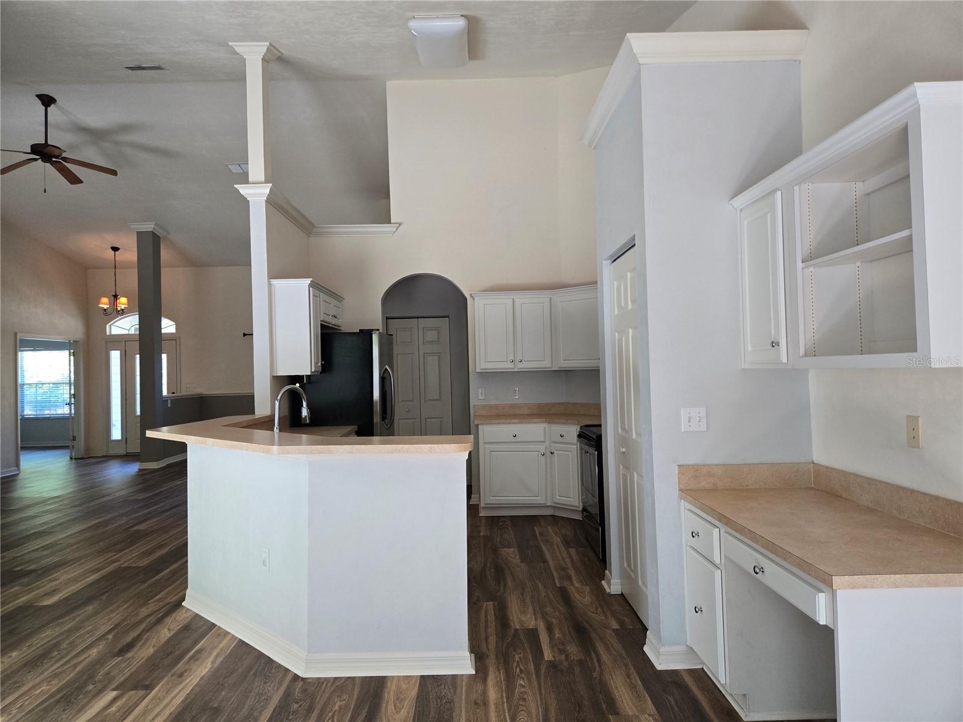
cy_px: 361
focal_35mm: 23
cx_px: 482
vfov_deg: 58.9
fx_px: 640
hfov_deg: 73.9
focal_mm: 5.4
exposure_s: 1/120
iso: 200
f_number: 1.8
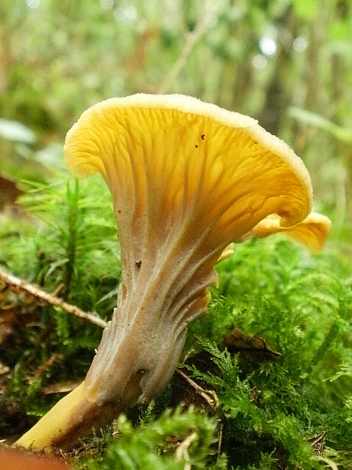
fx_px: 597
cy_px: 235
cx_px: 176
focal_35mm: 44
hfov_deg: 32.9
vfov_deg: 42.9
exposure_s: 1/13
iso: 400
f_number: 4
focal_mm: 7.7
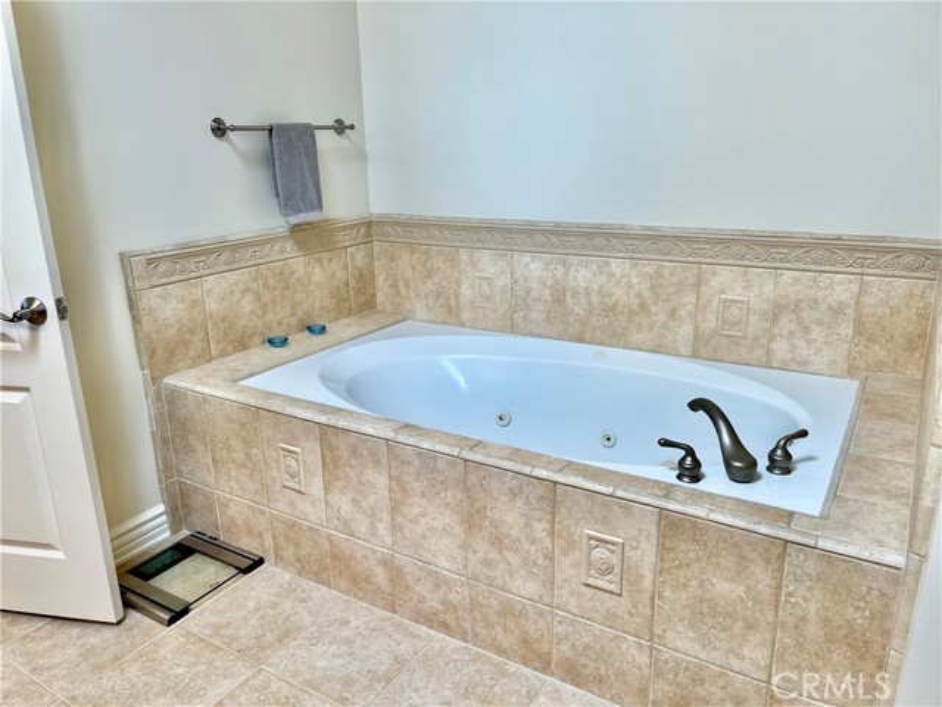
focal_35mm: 26
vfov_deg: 53.1
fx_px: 708
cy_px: 354
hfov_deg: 67.3
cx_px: 471
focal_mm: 5.1
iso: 64
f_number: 1.6
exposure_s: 1/120
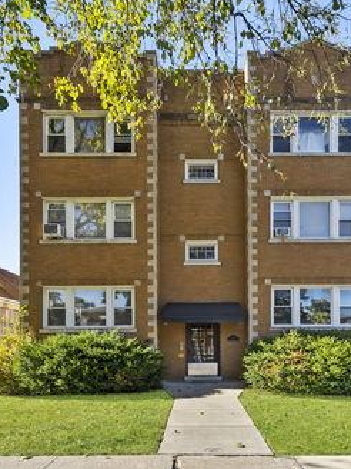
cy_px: 228
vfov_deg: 87.7
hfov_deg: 71.4
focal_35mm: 18
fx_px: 243
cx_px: 195
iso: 640
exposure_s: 1/640
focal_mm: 12
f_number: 8
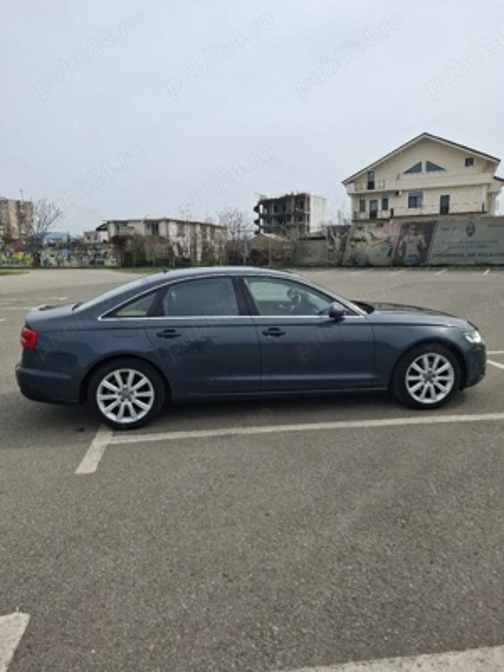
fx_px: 446
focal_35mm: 23
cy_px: 336
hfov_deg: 58.9
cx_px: 252
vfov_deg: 73.9
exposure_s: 1/2000
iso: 50
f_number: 1.8
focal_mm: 5.54
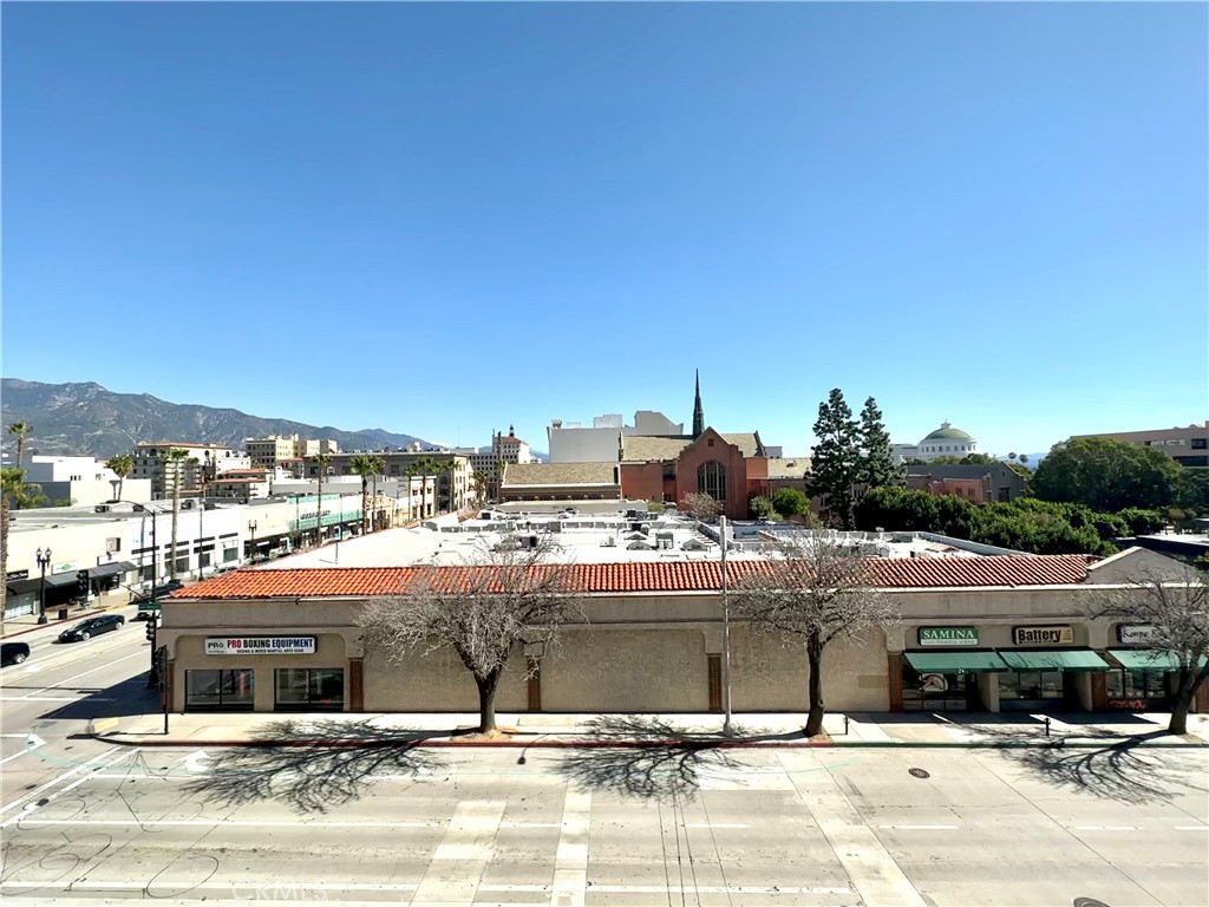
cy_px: 454
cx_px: 604
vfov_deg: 85.7
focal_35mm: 14
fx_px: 489
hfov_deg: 102.1
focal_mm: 2.22
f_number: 2.2
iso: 50
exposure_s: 1/2398
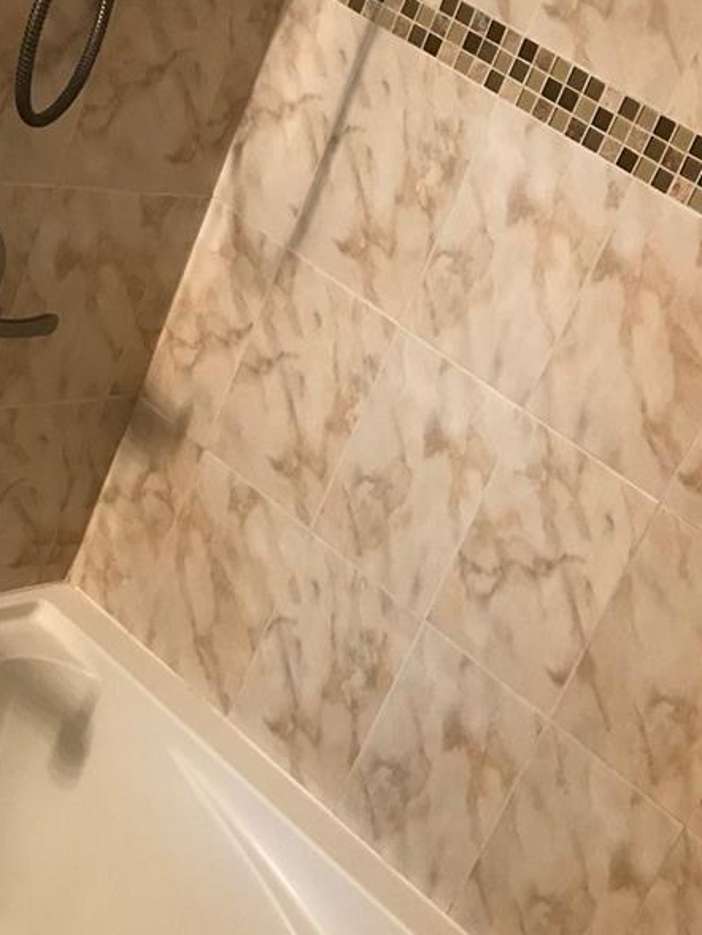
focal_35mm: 57
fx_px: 1541
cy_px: 440
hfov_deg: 25.3
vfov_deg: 33.8
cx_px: 543
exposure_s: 1/15
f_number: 1.8
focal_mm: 3.99
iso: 64
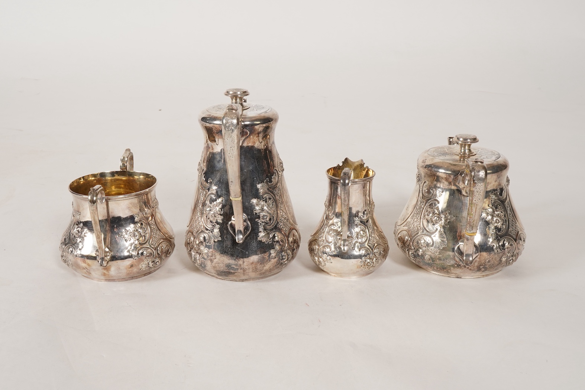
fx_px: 731
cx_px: 292
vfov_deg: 29.9
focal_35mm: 45
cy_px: 195
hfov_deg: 43.6
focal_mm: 30
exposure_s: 1/125
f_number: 22
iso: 400
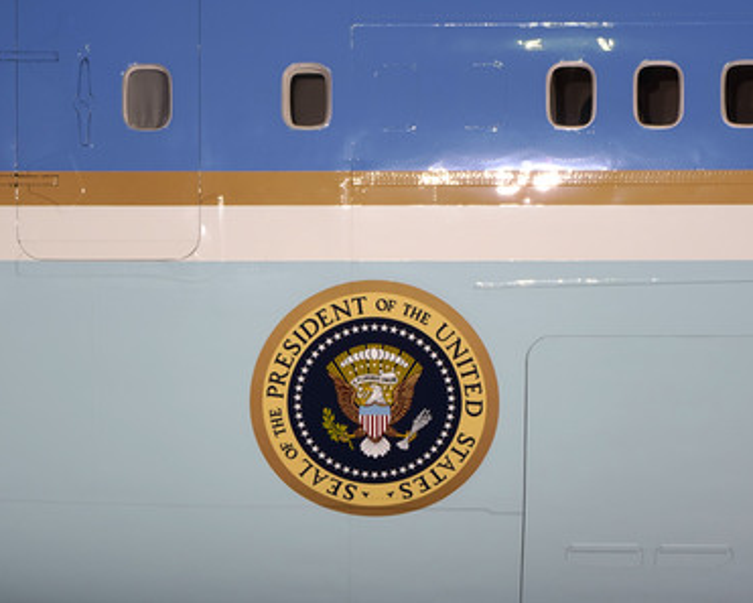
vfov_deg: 5.9
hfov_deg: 7.4
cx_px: 370
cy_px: 300
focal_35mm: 261
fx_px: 5818
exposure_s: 1/250
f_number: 5.6
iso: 800
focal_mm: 229
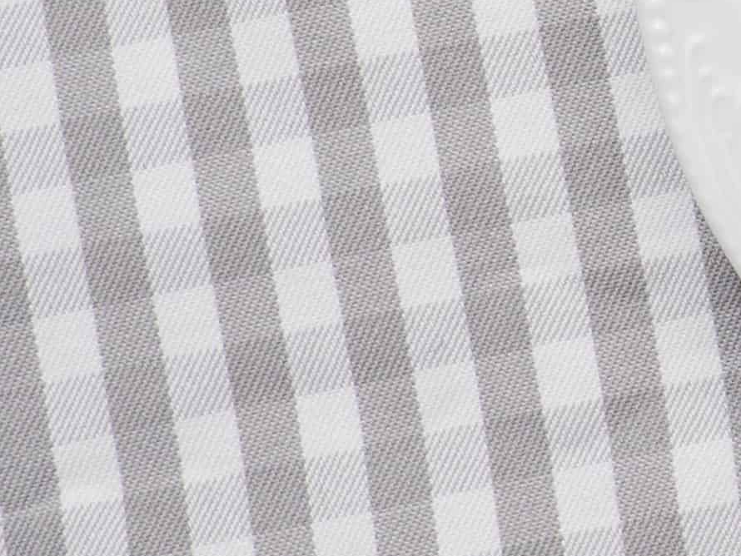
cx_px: 1771
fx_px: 4432
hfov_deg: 8.7
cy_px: -377
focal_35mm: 207
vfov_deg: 7.0
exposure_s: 1/60
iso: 100
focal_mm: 20
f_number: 5.6
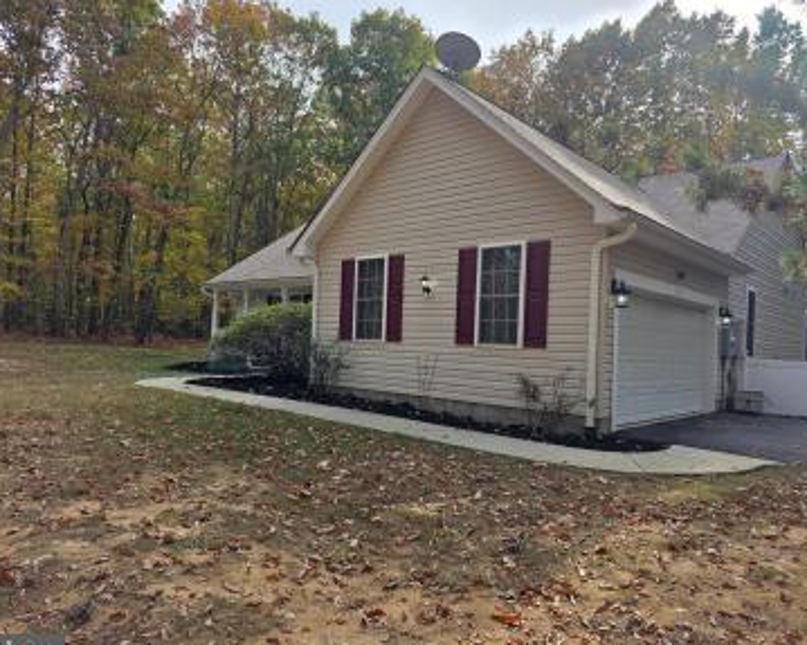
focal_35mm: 25
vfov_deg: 56.8
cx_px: 405
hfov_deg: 68.1
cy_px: 333
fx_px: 597
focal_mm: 6.3
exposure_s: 1/3273
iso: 80
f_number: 1.7
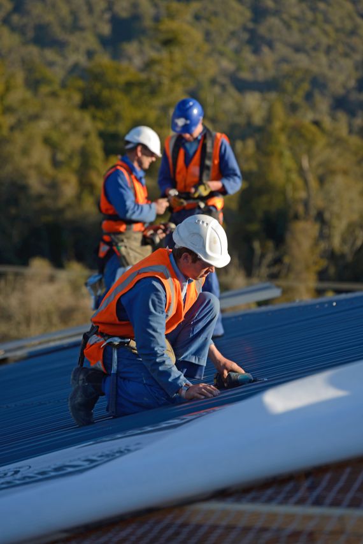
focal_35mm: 195
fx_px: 2944
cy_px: 272
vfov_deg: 10.5
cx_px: 182
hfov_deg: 7.1
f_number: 5.6
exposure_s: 1/160
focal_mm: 195
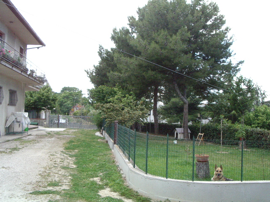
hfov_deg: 49.0
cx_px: 135
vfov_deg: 37.7
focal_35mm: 38
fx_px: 296
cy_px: 101
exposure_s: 1/500
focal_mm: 5.8
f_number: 4.8
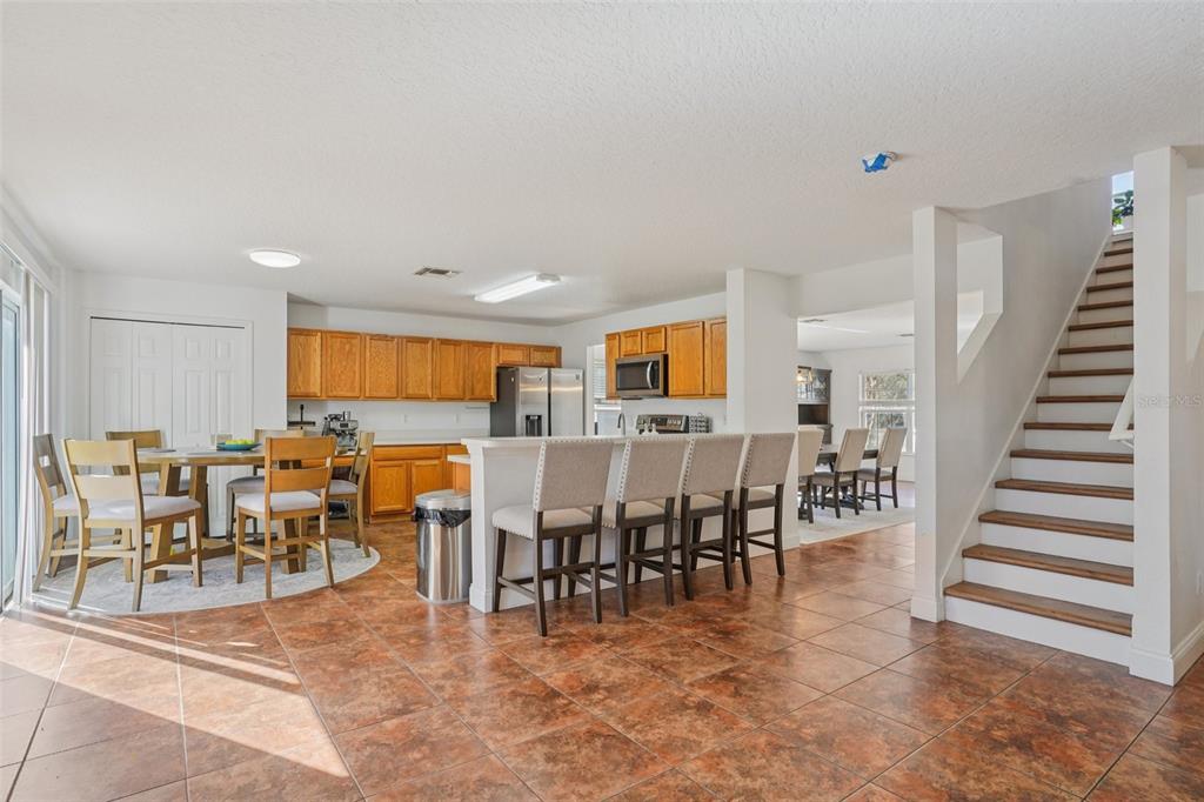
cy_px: 401
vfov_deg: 67.3
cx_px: 602
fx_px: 602
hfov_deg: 90.0
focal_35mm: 18
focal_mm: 18
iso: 400
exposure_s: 1/30
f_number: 8
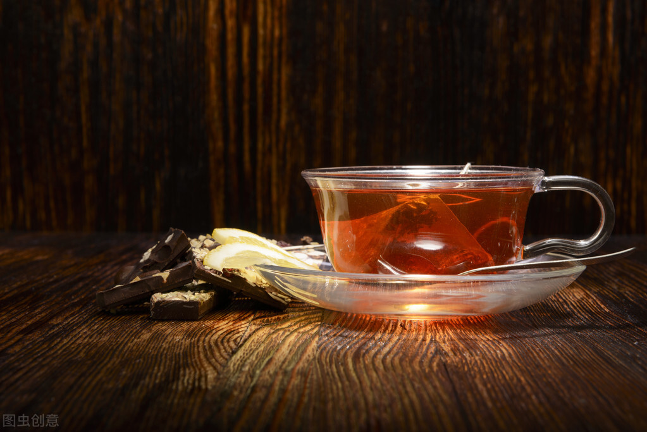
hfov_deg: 32.4
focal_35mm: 62
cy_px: 216
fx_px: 1115
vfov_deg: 21.9
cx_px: 324
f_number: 16
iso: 100
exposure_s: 1/250
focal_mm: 62
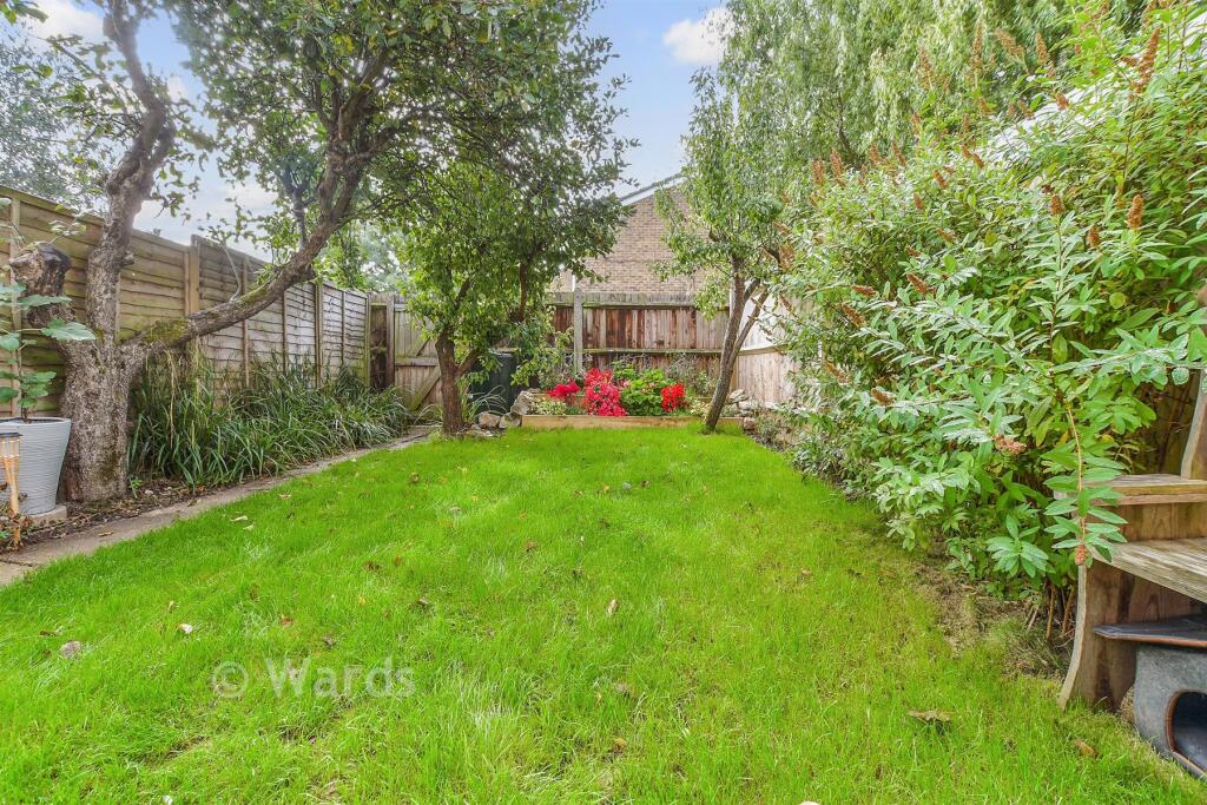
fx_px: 838
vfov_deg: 51.3
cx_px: 604
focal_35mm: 25
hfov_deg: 71.5
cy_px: 402
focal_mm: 17
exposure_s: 1/40
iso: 160
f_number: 8
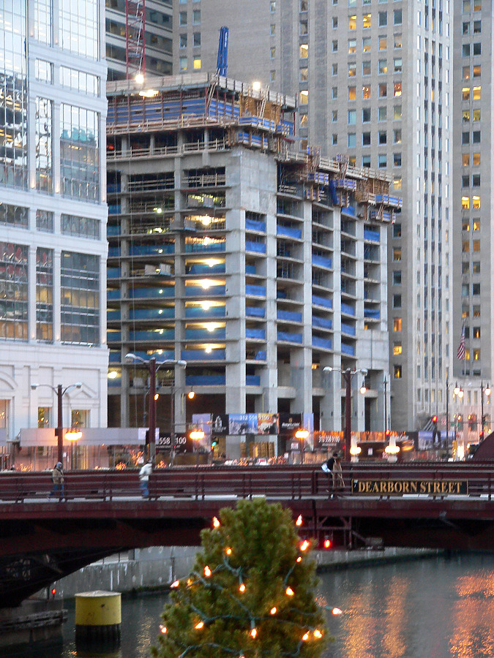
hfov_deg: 14.5
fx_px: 1941
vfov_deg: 19.3
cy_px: 329
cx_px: 247
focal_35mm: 102
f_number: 2.8
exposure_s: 1/13
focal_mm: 17
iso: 200
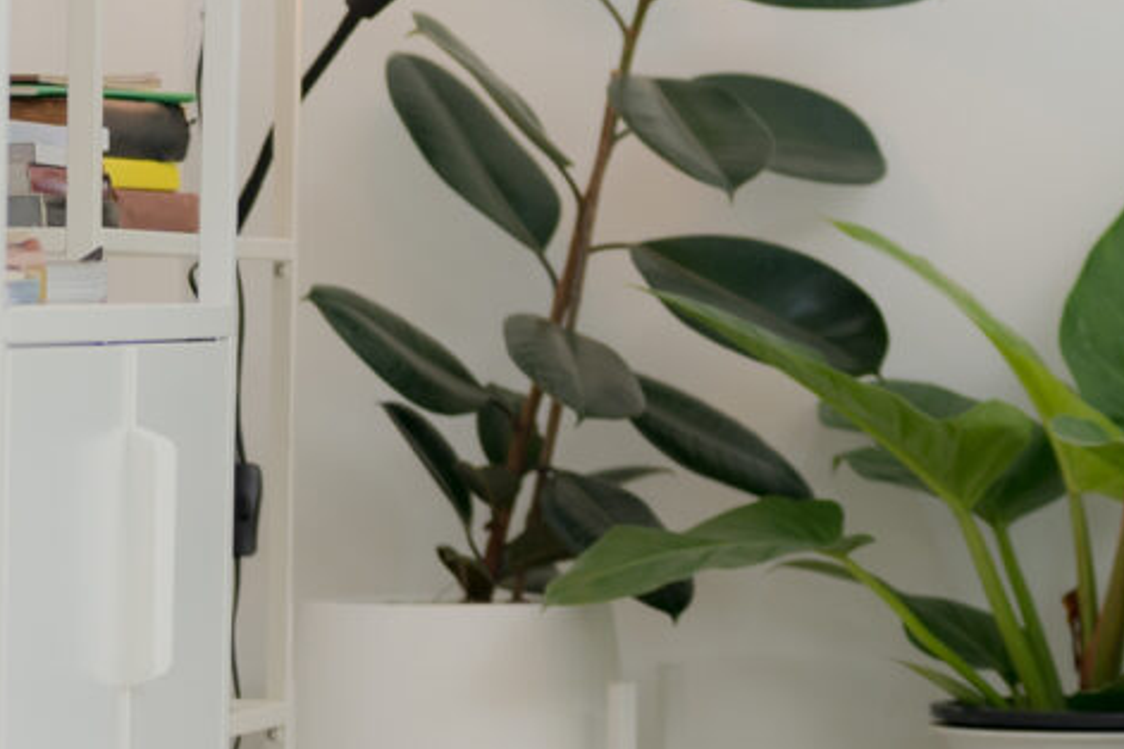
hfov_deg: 7.4
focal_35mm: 272
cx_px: 1711
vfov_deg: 5.0
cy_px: -70
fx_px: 8492
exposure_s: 1/250
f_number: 1.4
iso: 100
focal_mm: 50
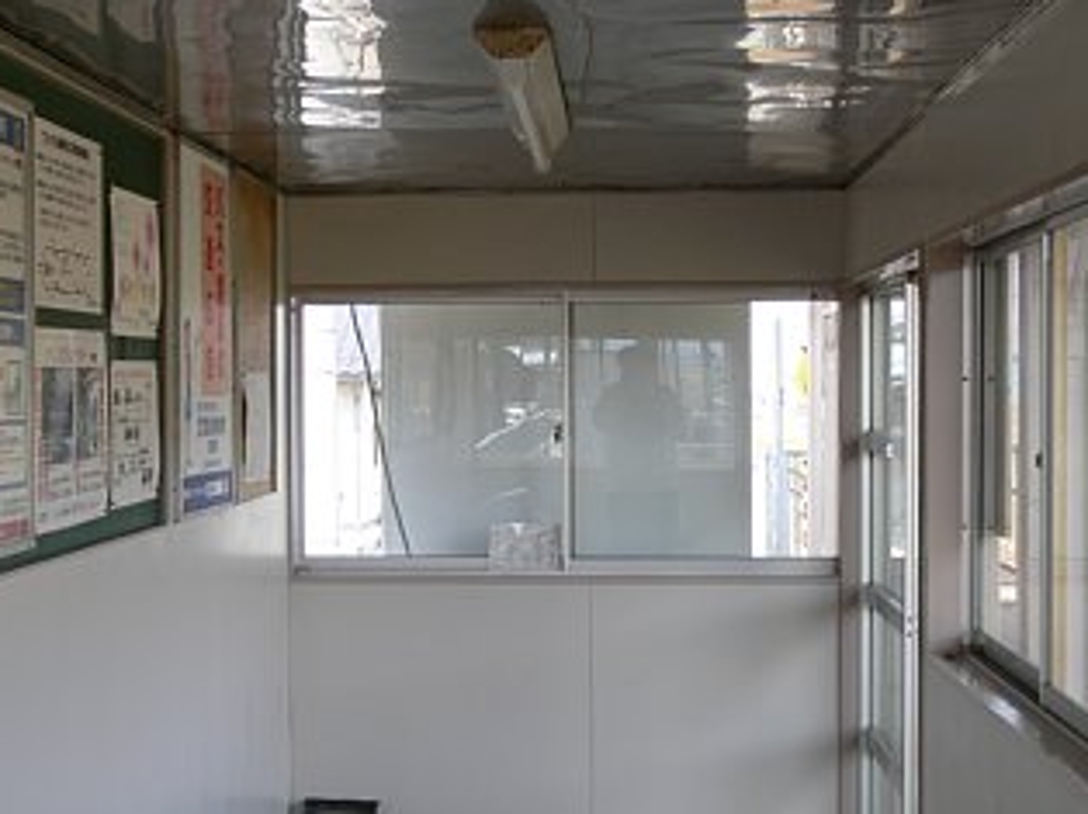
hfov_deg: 29.8
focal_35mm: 65
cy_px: 457
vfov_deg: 22.5
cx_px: 457
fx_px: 2041
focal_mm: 10.8
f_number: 4
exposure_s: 1/80
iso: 80
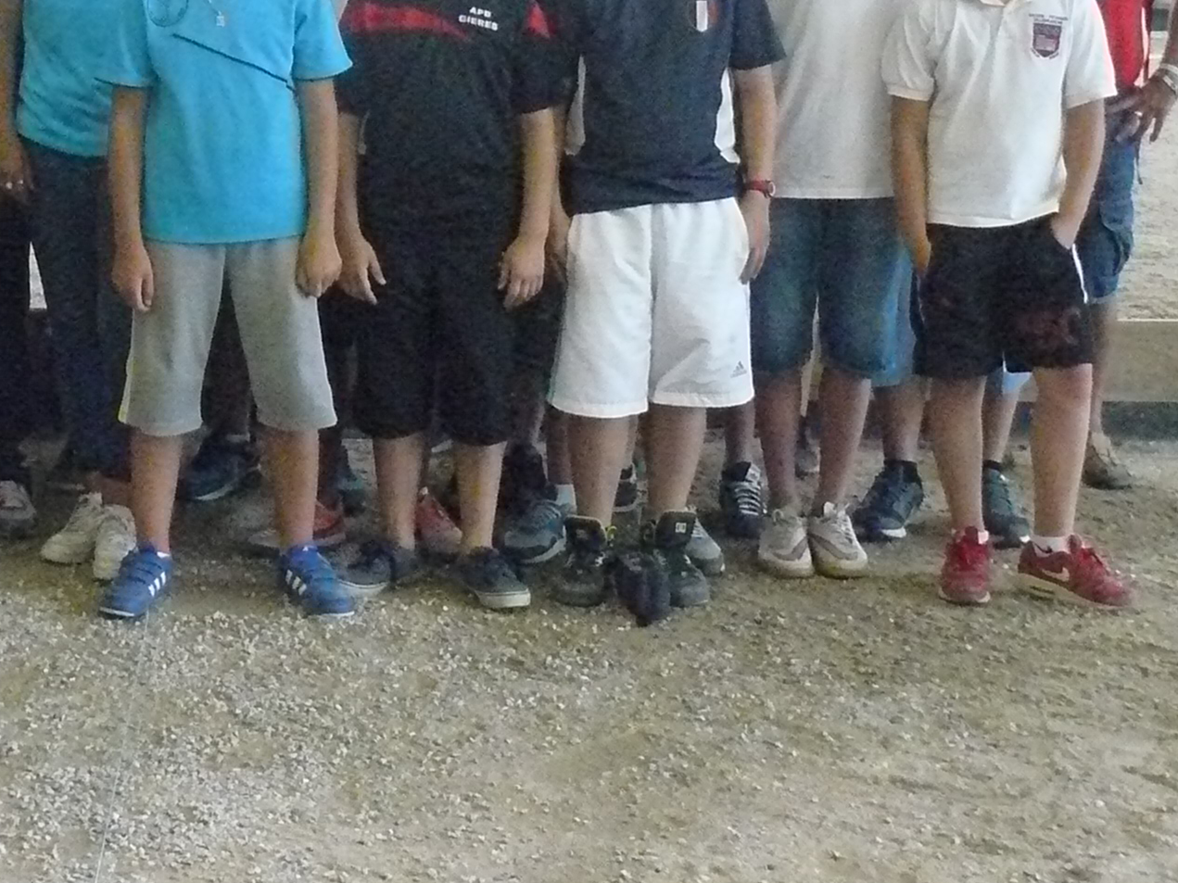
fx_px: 2960
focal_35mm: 87
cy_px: 67
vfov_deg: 16.7
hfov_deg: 21.6
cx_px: -51
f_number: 2.8
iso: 800
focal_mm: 6
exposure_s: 1/125
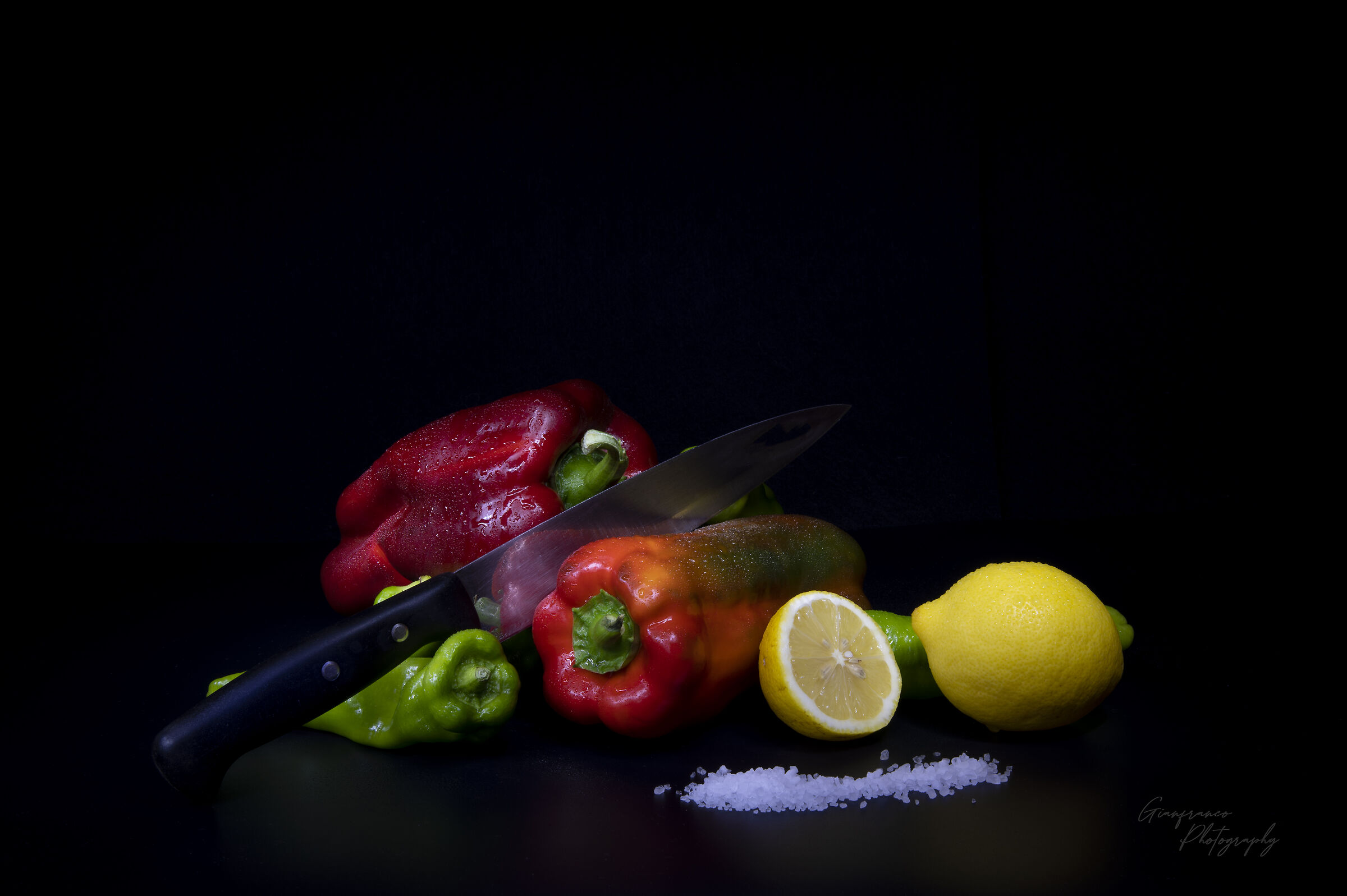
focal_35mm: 65
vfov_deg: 20.9
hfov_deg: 31.0
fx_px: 2430
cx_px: 674
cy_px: 448
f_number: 20
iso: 100
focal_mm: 65
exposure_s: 15
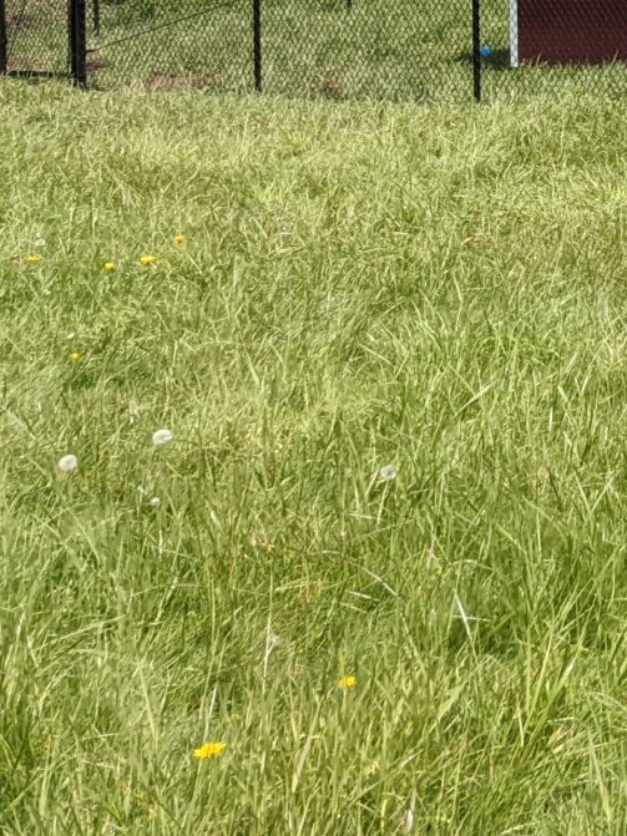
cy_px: -274
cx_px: 1433
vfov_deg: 17.8
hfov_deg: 12.0
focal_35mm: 103
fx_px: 2488
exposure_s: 1/2611
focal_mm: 4.38
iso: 49
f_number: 1.73
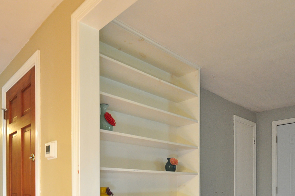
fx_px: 237
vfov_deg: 40.4
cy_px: 187
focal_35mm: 29
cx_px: 115
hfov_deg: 63.0
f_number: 4.5
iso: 640
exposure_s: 1/20
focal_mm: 10
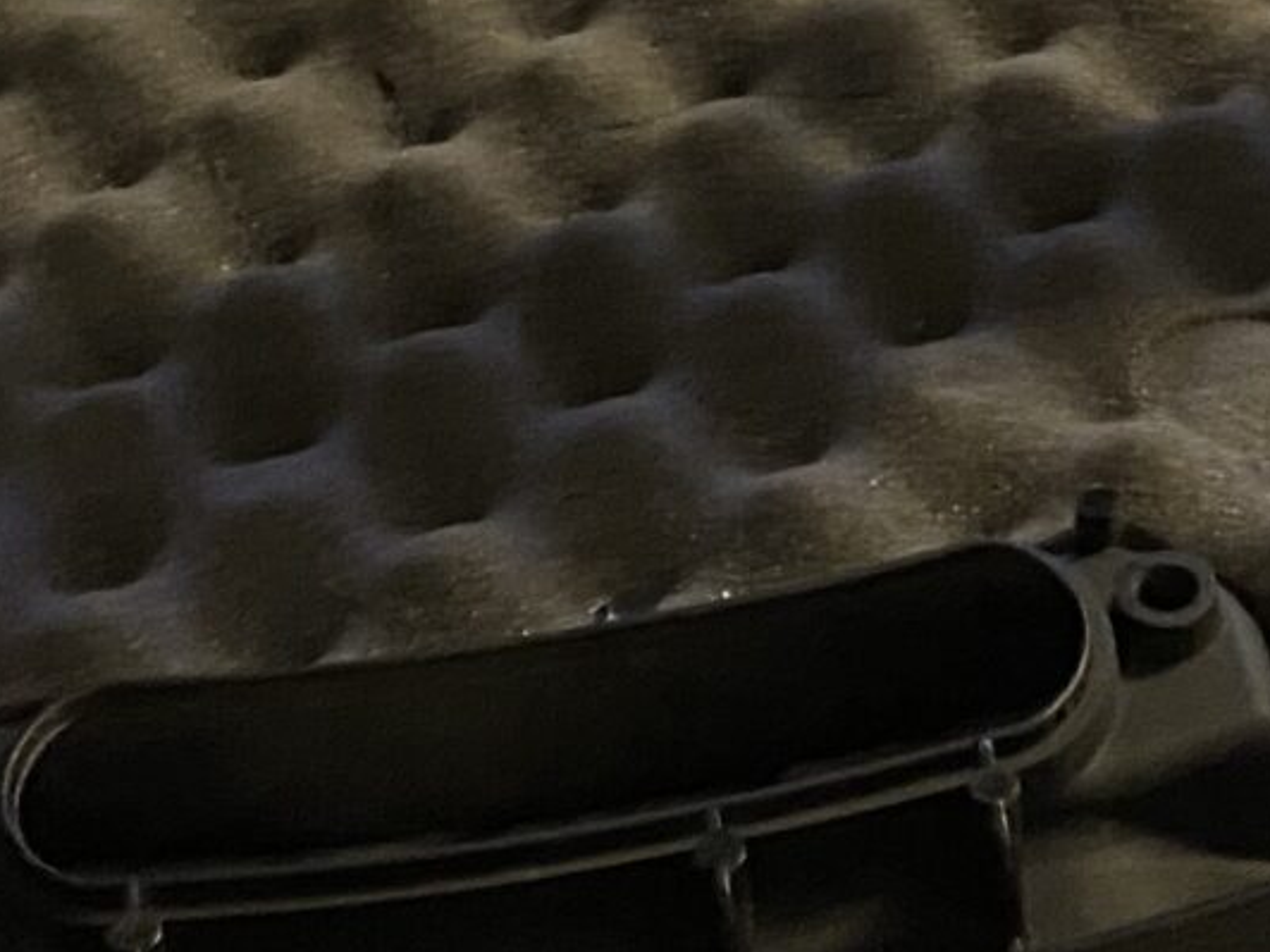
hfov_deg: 15.6
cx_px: 1093
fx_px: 4586
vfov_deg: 11.6
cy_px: -210
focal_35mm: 125
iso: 1000
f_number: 1.8
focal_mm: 4.25
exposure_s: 1/30
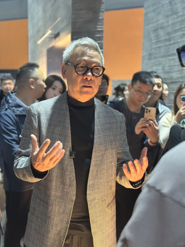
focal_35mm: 48
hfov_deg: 30.3
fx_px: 342
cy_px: 124
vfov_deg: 39.7
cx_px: 92
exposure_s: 1/40
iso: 500
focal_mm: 6.86
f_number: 1.78
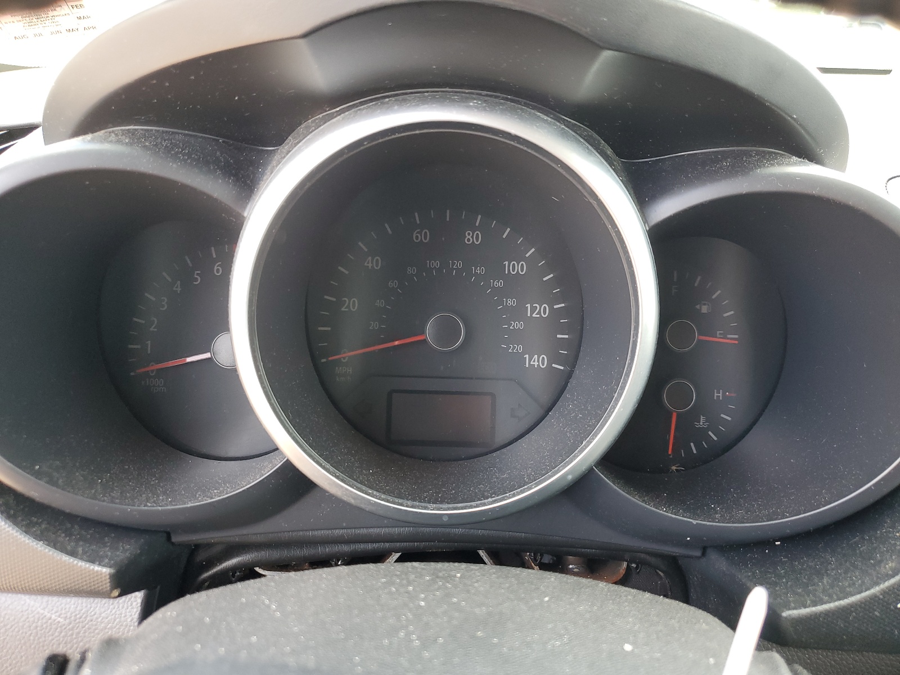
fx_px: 676
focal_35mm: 26
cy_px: 338
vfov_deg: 53.1
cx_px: 450
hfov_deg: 67.3
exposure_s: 1/60.2
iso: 71
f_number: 1.5
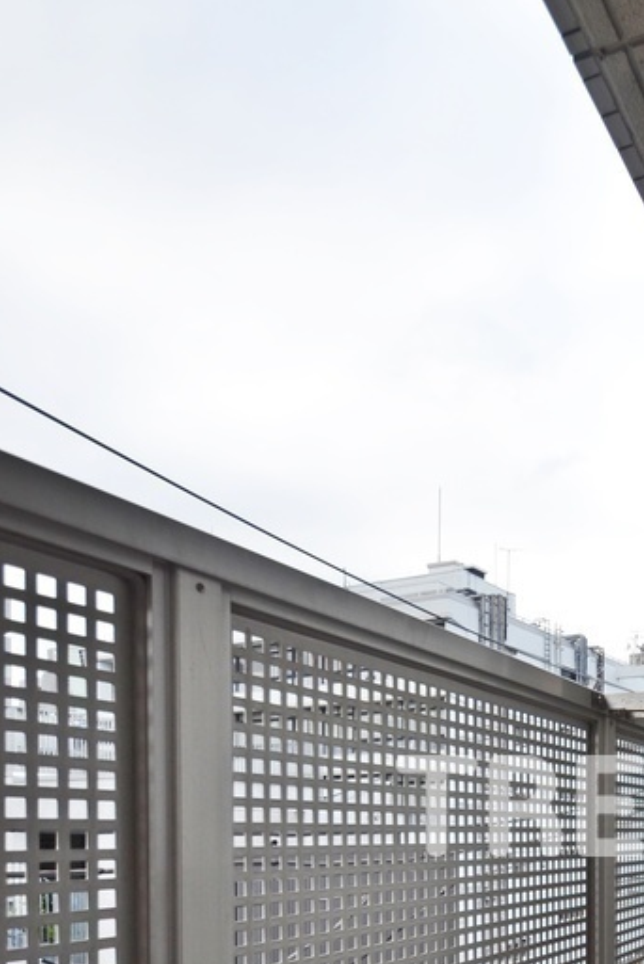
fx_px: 804
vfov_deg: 56.2
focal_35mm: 30
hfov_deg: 39.6
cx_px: 609
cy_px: 806
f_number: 7.1
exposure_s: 1/200
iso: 100
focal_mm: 10
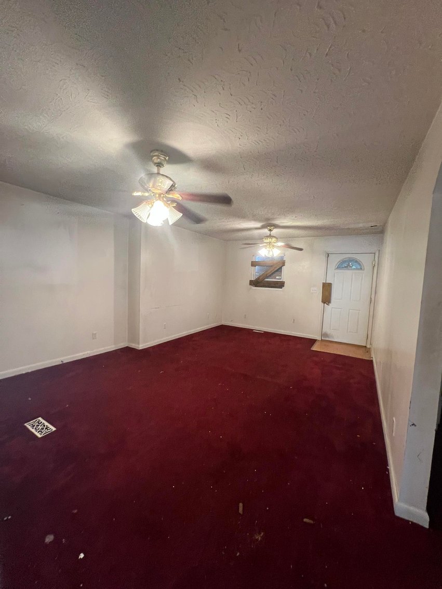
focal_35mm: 13
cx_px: 221
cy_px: 294
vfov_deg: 106.2
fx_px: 221
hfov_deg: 89.9
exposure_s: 1/60
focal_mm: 1.57
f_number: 1.8
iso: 400
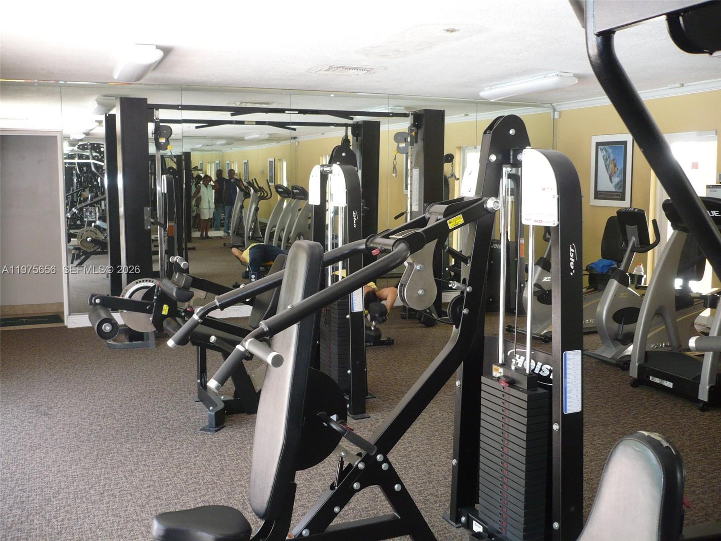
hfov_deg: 52.6
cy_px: 270
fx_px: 729
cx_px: 360
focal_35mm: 35
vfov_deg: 40.7
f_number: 2.8
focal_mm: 5.8
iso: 125
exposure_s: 1/30
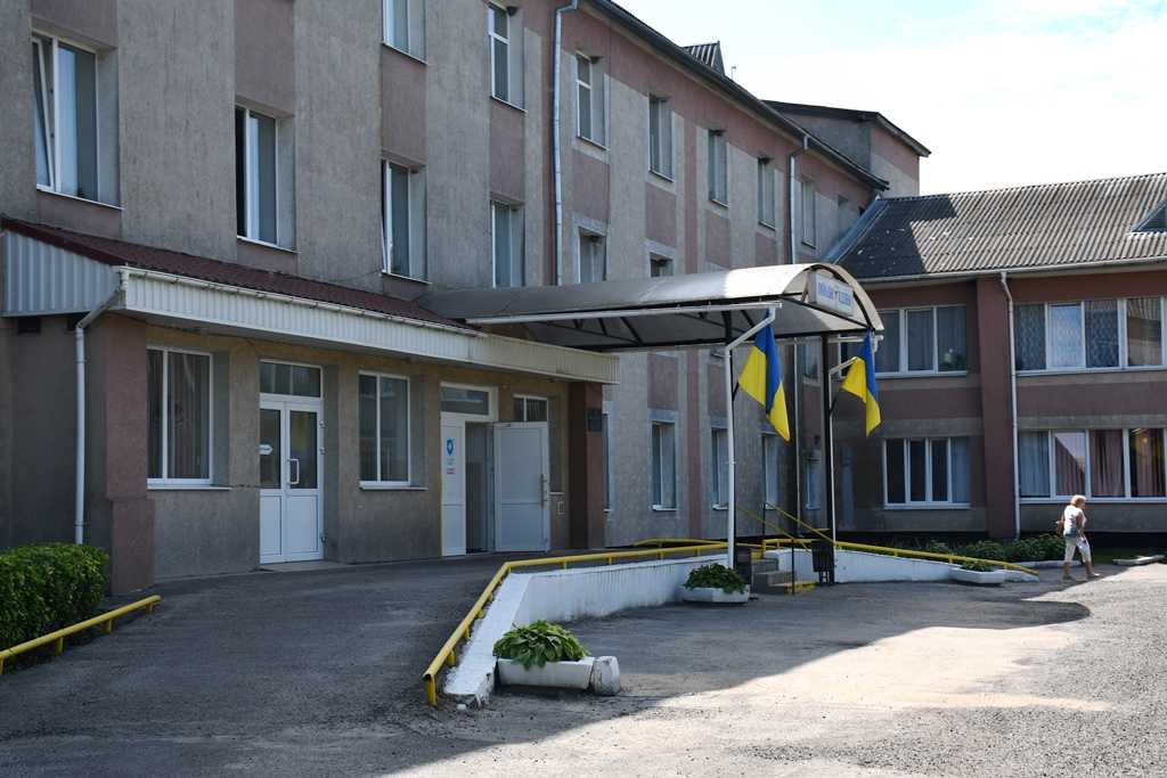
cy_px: 389
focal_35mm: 57
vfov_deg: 23.8
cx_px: 584
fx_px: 1848
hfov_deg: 35.0
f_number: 6.3
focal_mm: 38
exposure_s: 1/160
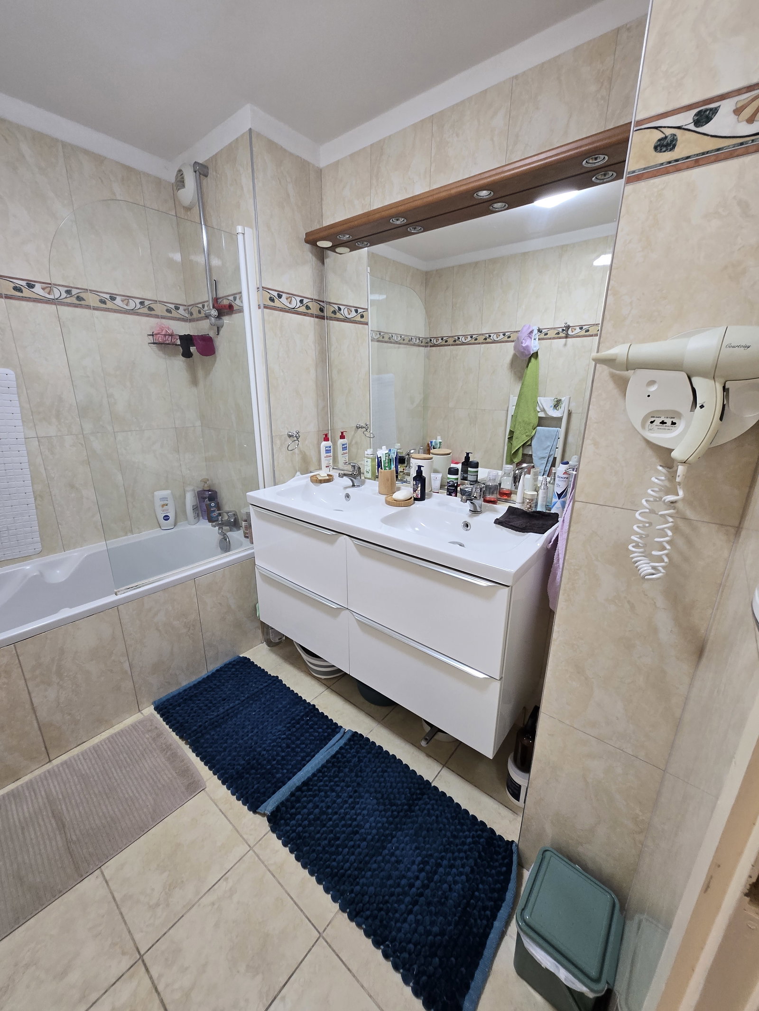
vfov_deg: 106.2
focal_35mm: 13
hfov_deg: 89.9
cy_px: 506
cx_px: 380
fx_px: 380
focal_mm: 1.7
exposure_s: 1/50
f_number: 2.2
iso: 80
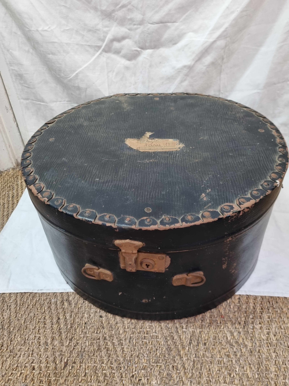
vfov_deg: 67.3
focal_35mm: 26
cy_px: 193
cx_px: 144
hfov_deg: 53.1
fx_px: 289
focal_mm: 5.4
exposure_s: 1/50
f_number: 1.8
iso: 200
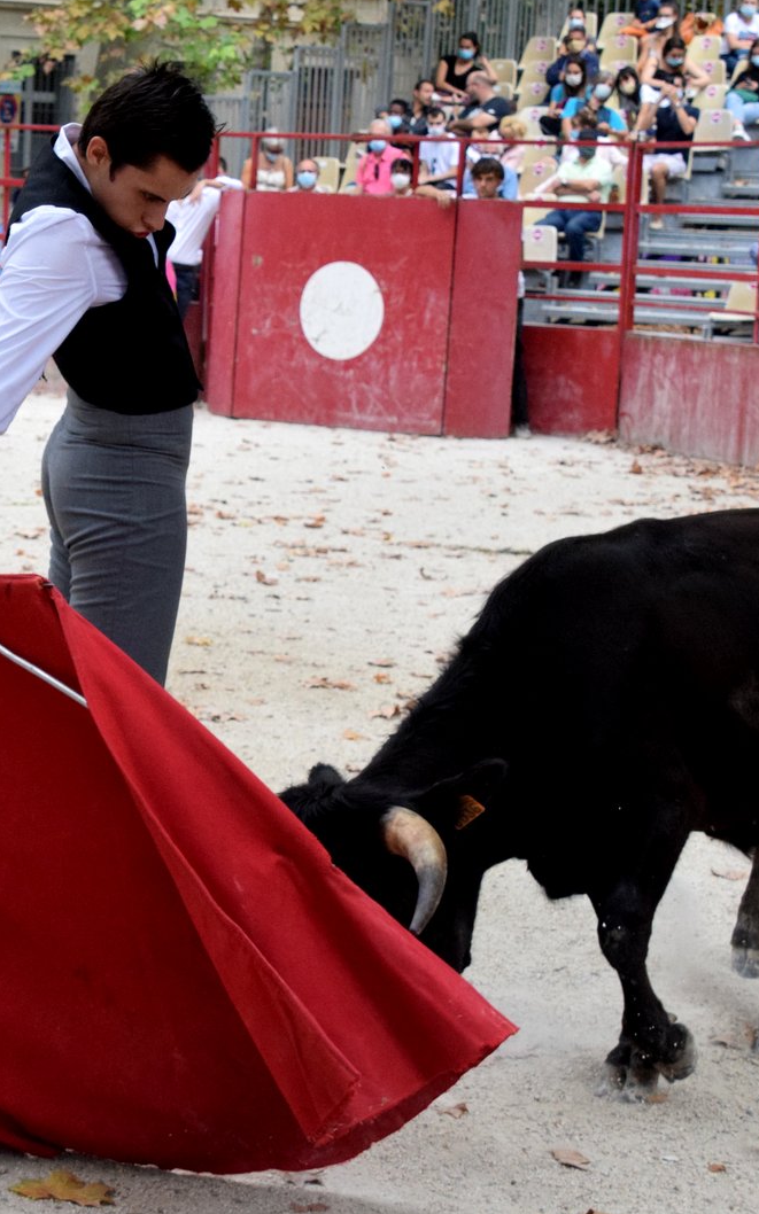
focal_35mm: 74
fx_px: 2450
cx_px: 161
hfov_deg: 17.5
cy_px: 607
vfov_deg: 27.9
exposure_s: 1/1600
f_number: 7.1
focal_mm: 32
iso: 1600
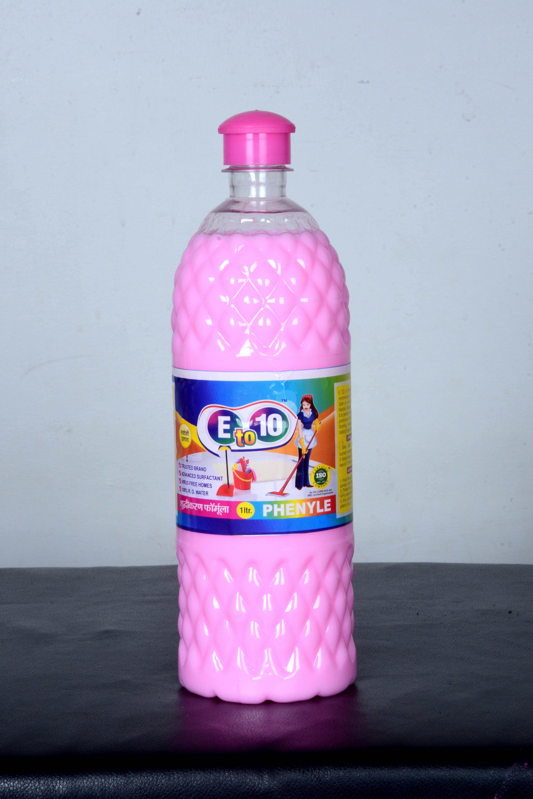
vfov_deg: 19.5
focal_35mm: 105
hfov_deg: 13.0
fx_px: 2332
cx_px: 266
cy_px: 400
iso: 320
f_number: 20
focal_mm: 70
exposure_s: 1/125
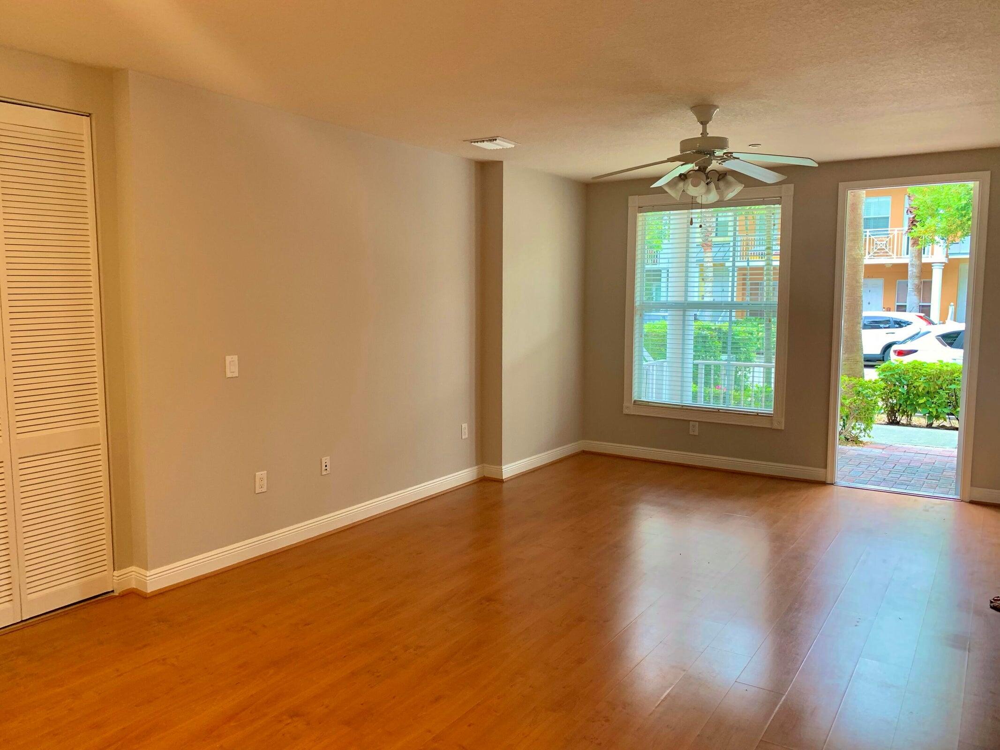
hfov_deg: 67.3
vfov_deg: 53.1
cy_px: 375
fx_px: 751
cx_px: 500
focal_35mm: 26
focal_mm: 4.25
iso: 100
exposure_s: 1/60
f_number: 1.8
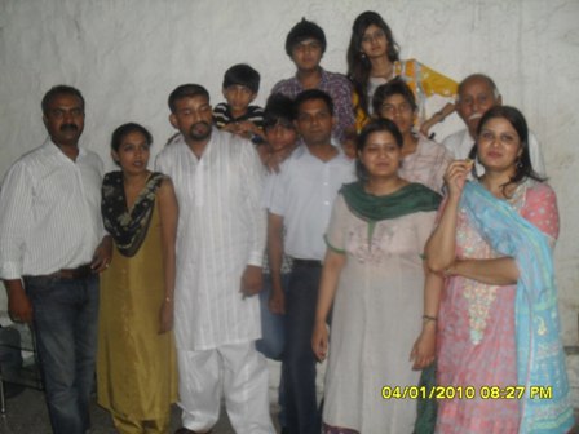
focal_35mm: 35
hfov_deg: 52.6
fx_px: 585
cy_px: 217
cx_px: 290
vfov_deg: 40.7
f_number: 3.2
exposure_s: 1/45
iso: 200
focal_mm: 6.3
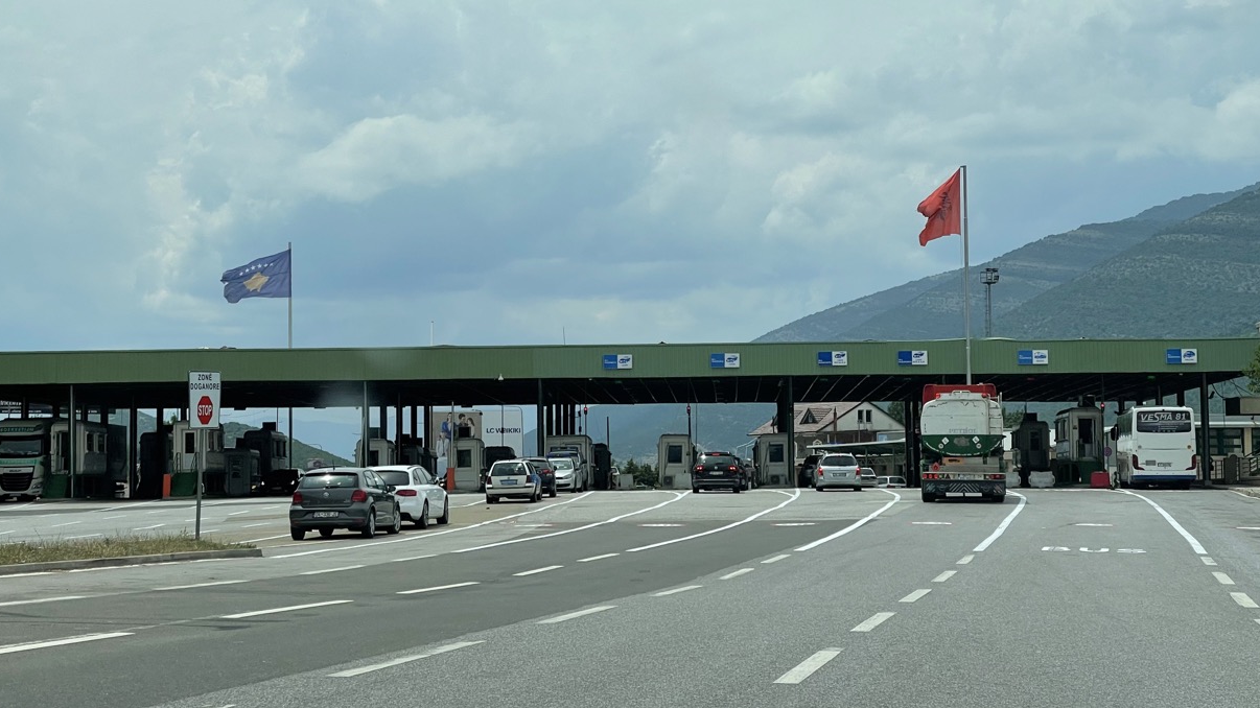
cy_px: 317
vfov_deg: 16.3
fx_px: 2472
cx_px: 628
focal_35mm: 74
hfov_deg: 28.6
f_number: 2.2
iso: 20
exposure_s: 1/2370
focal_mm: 7.5
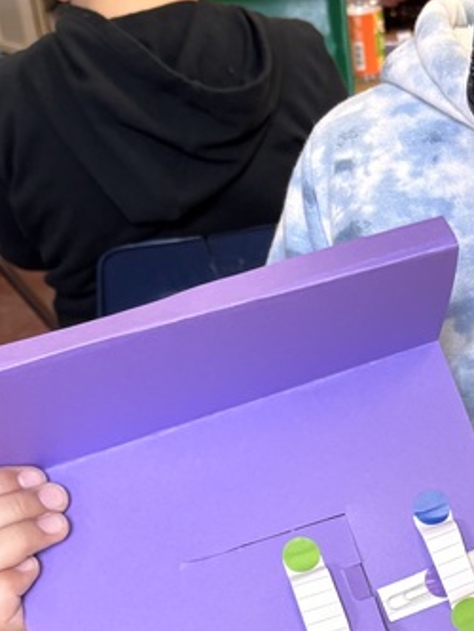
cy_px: 570
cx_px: 449
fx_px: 1460
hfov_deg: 18.1
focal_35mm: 80
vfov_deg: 23.7
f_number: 1.6
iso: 100
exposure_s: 1/60
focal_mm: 5.96
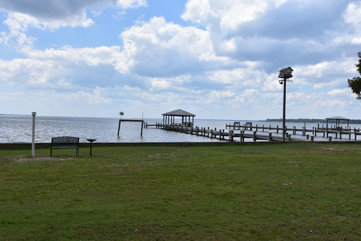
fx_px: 361
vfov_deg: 36.9
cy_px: 120
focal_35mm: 36
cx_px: 180
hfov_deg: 53.1
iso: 160
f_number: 8
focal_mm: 24
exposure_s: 1/500
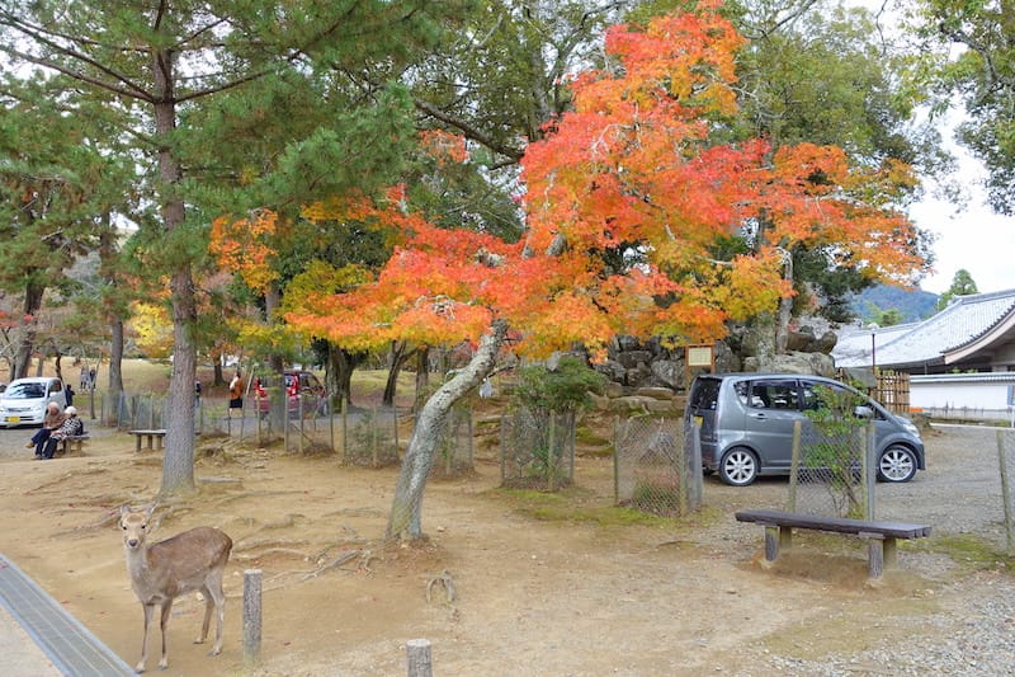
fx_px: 902
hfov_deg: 58.7
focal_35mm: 32
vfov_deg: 41.1
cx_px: 508
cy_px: 338
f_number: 4.5
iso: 125
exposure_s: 1/80
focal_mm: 11.69
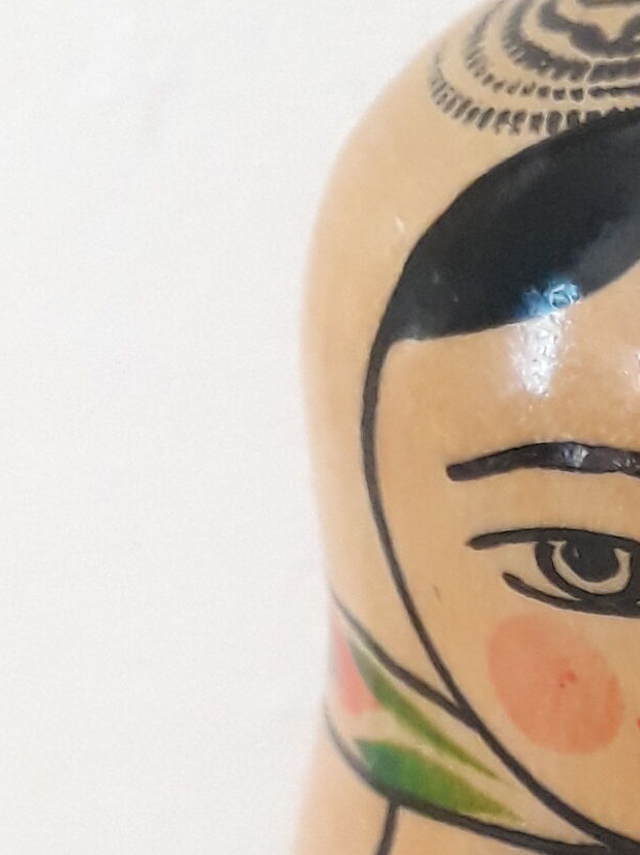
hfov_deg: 10.3
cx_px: 1150
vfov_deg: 13.8
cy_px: 1255
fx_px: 3330
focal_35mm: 135
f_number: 1.7
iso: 200
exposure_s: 1/50
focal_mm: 3.71
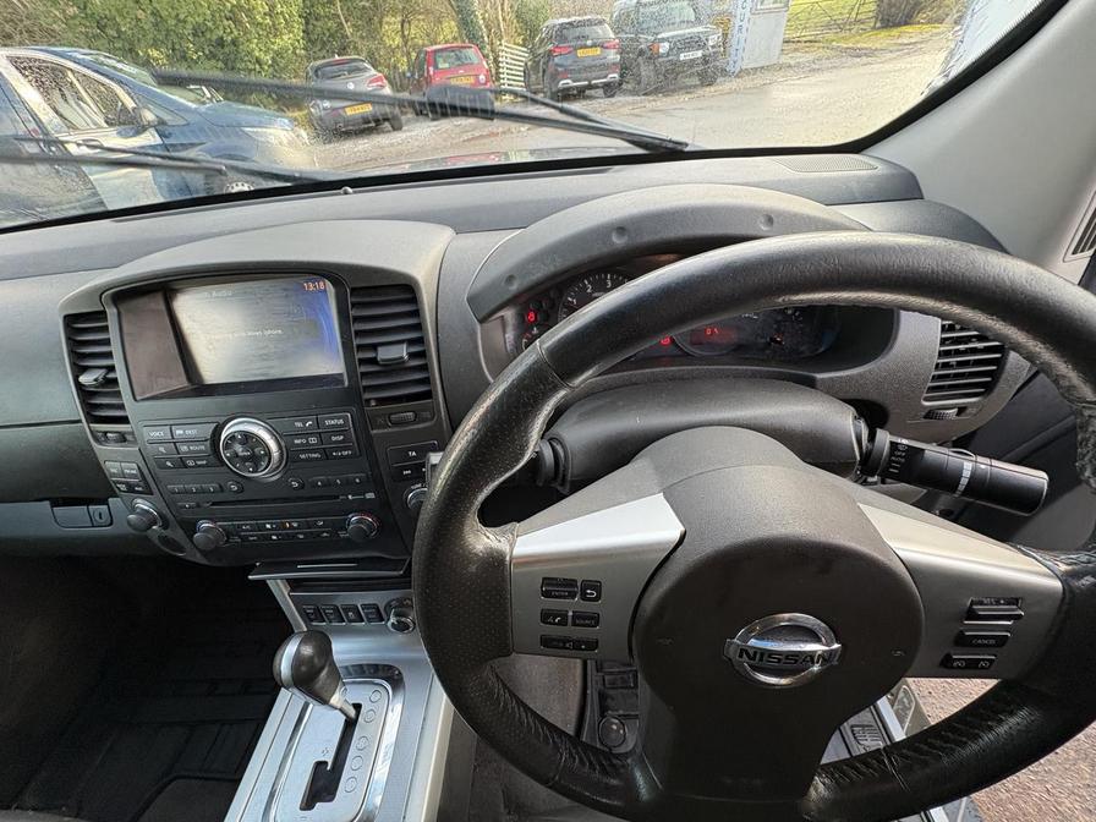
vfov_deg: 85.7
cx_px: 548
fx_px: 443
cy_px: 411
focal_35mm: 14
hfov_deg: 102.1
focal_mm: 2.22
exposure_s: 1/99
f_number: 2.2
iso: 200
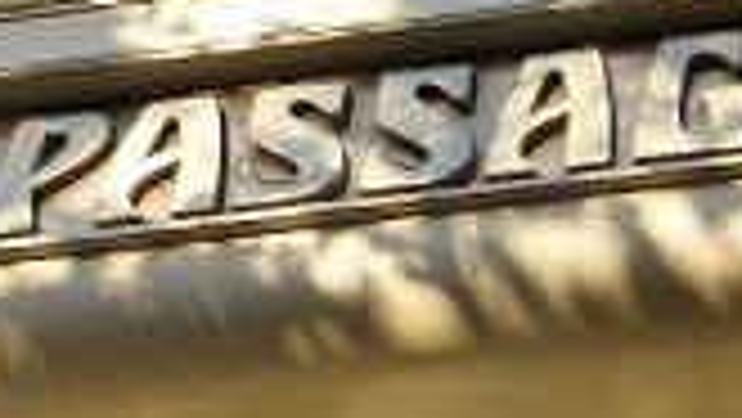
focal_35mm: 152
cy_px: 301
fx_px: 2992
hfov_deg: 13.3
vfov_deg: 8.0
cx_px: 1124
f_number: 4
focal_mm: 5.4
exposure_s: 1/160
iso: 100
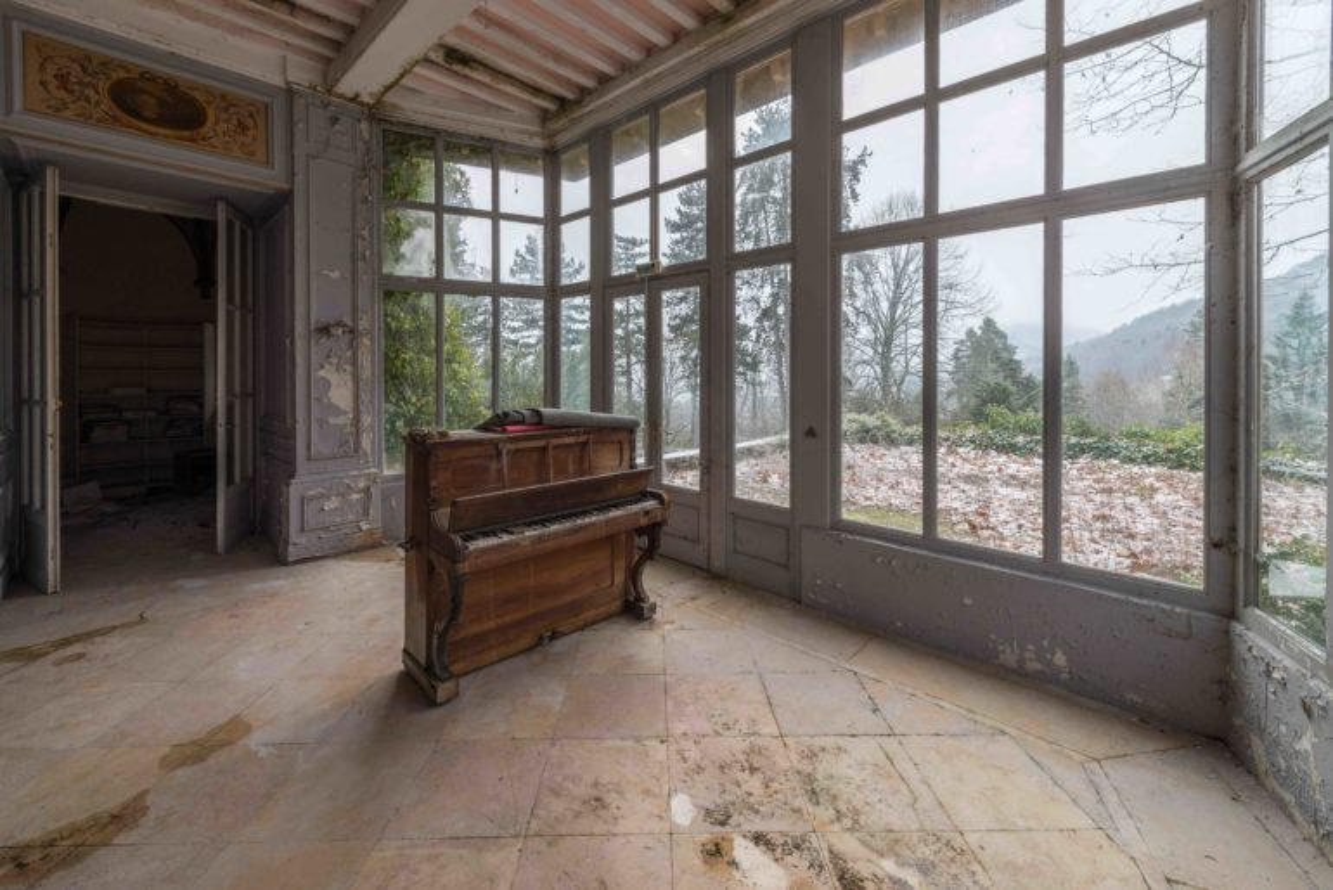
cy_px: 445
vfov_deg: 81.3
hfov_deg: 104.2
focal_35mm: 14
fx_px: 519
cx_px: 666
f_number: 11
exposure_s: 1/25
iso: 200
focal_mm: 14
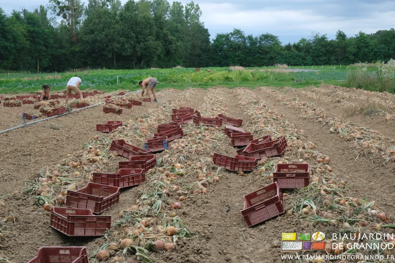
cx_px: 198
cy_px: 132
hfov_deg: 36.9
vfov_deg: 25.1
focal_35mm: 54
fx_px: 593
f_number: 6.4
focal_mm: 35.8
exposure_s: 1/200
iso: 320
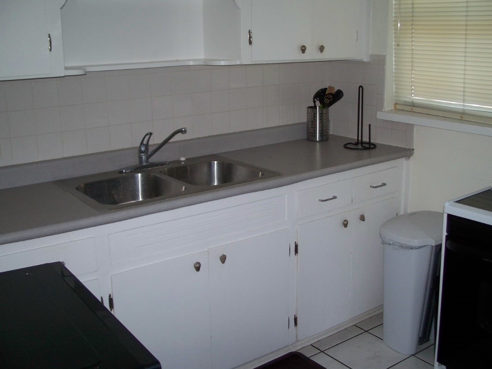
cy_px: 186
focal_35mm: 41
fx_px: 583
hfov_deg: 45.8
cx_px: 260
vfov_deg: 35.1
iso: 200
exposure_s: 1/60
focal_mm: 7.8
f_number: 2.8
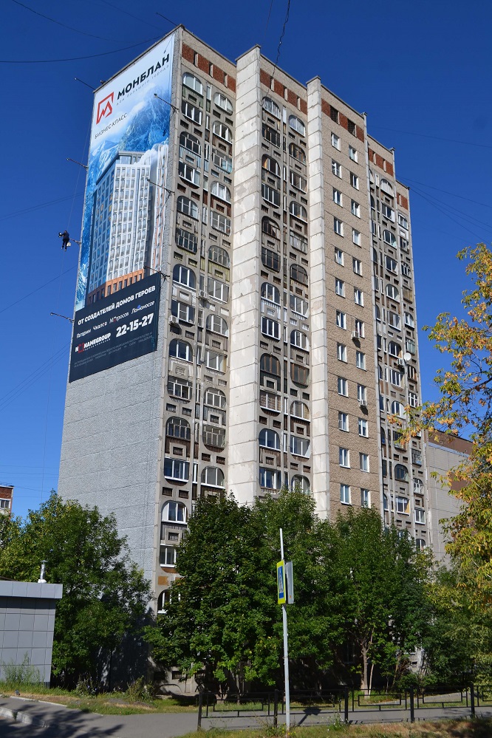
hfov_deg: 36.9
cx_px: 246
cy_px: 369
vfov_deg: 53.1
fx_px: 738
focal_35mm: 36
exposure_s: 1/400
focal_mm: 24
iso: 100
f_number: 7.1
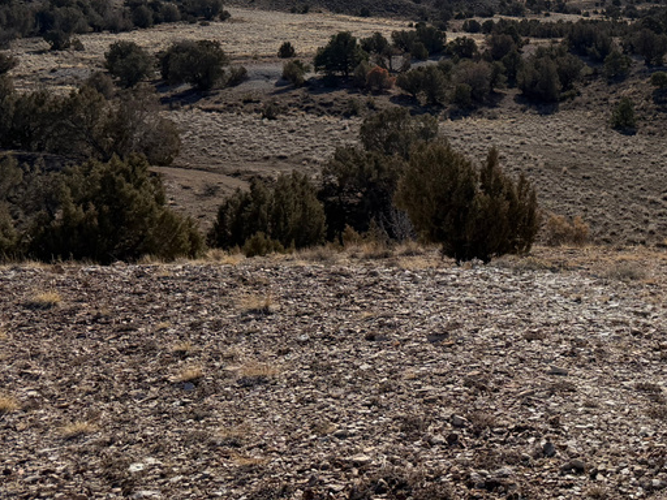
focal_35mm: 48
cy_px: 115
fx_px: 925
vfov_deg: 29.7
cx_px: 588
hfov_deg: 37.3
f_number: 1.78
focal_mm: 6.76
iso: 100
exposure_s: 1/11905
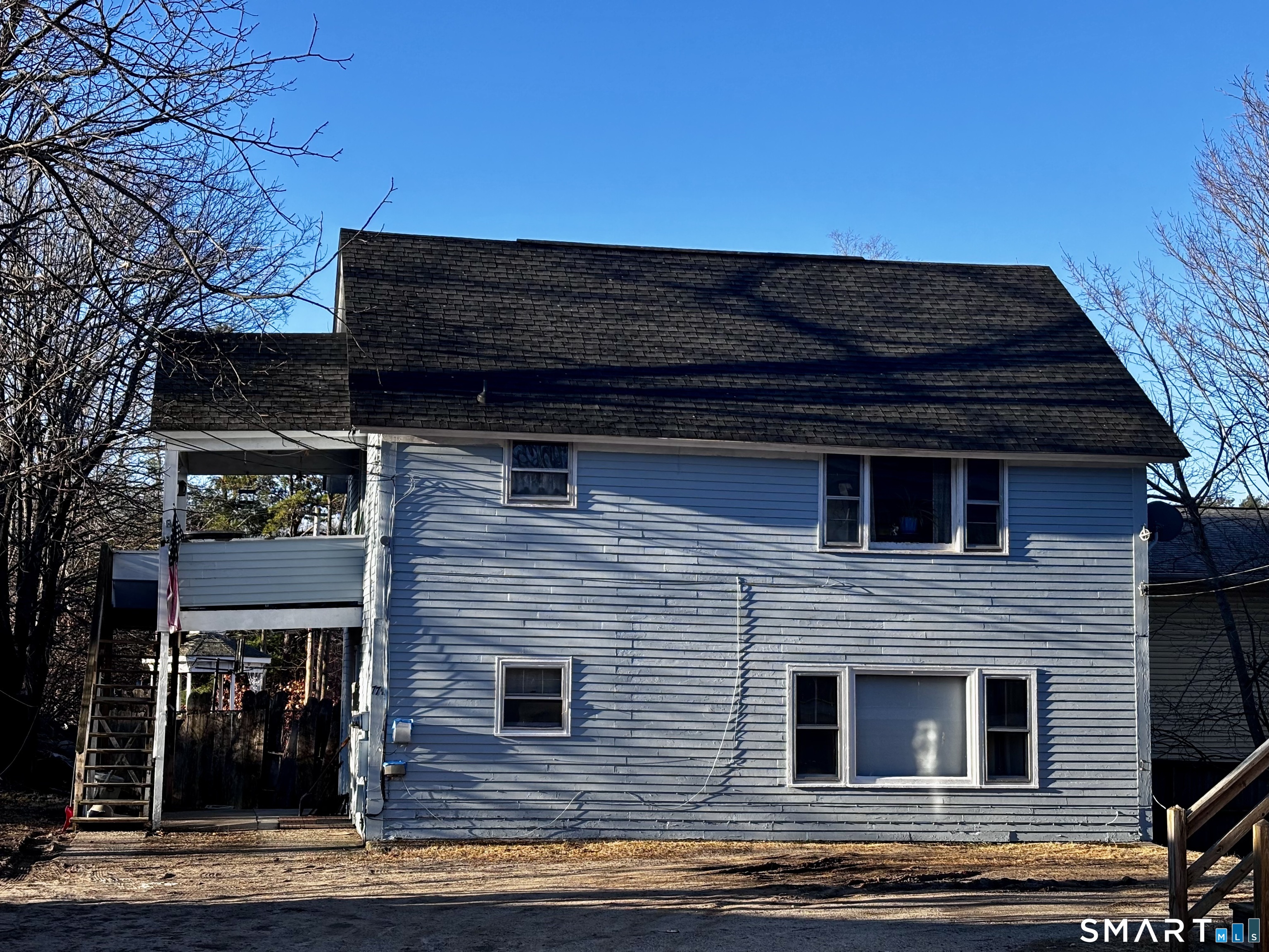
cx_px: 634
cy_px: 476
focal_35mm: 52
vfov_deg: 28.0
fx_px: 1906
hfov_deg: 36.8
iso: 32
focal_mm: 5.96
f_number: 1.6
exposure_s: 1/865
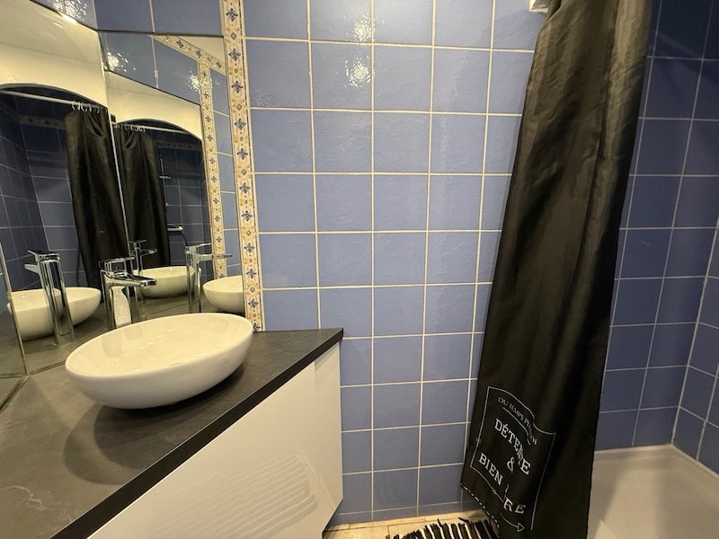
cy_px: 270
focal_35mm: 14
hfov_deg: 102.1
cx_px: 360
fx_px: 291
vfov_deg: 85.7
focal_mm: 2.22
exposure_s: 1/50
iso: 320
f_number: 2.2
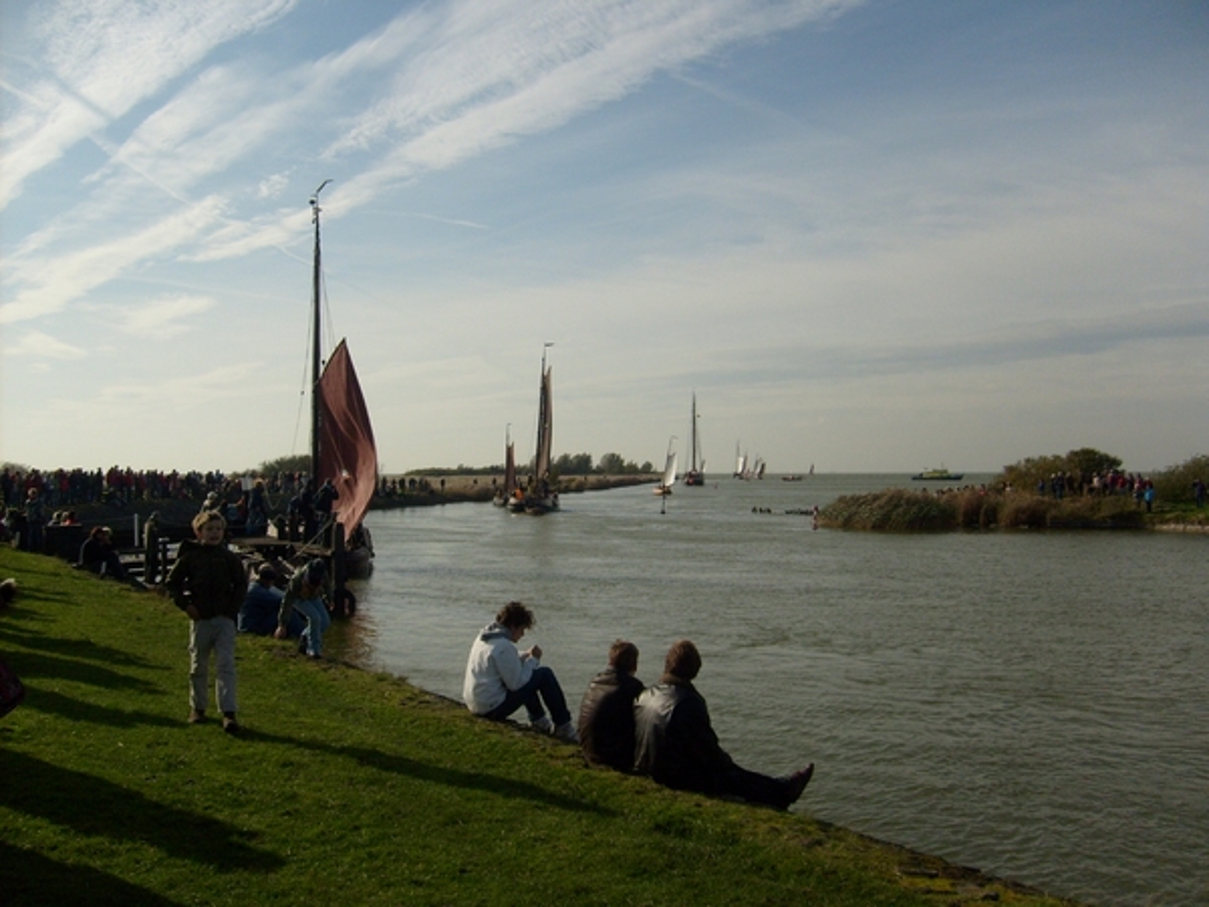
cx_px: 604
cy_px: 454
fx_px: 1222
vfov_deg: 40.7
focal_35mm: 35
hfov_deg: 52.6
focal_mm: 5.8
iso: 80
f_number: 7.1
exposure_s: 1/750
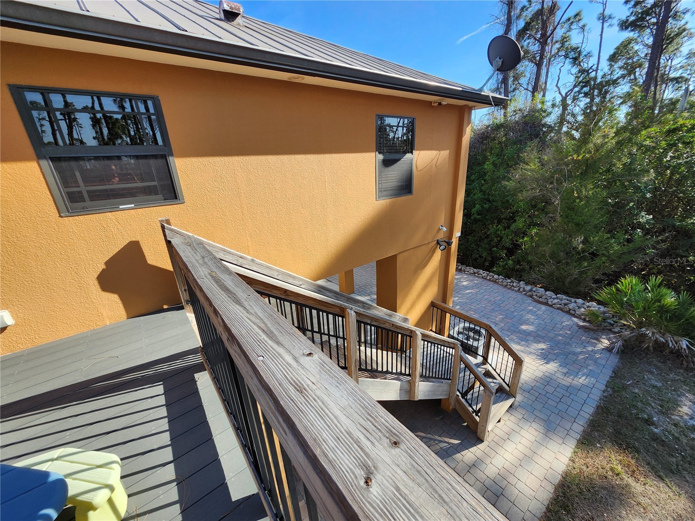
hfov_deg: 106.2
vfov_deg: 89.9
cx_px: 348
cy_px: 260
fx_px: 261
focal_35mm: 13
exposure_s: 1/724
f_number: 2.2
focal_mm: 1.74
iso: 40
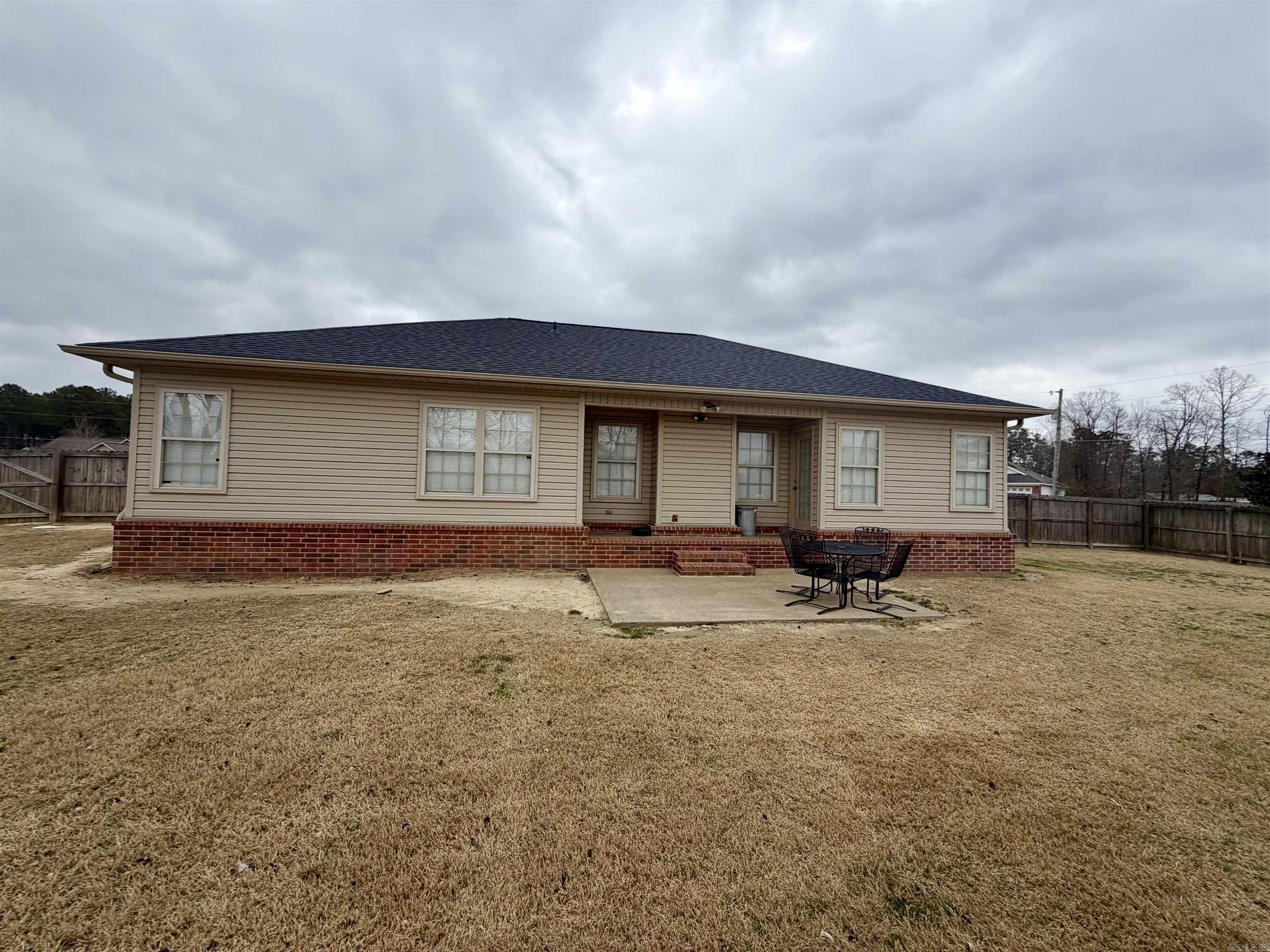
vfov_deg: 85.7
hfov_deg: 102.1
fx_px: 514
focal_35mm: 14
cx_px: 635
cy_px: 476
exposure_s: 1/664
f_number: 2.2
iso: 40
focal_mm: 2.22
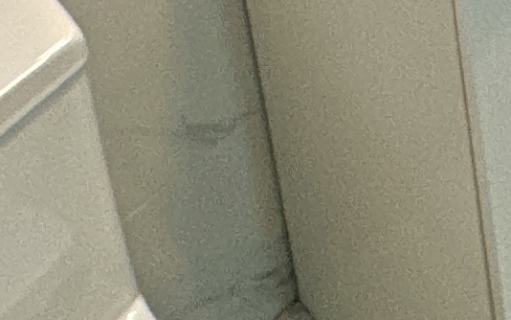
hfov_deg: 16.1
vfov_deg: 7.6
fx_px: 1560
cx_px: 885
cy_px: -988
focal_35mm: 112
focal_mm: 2.22
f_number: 2.2
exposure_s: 1/120
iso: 200
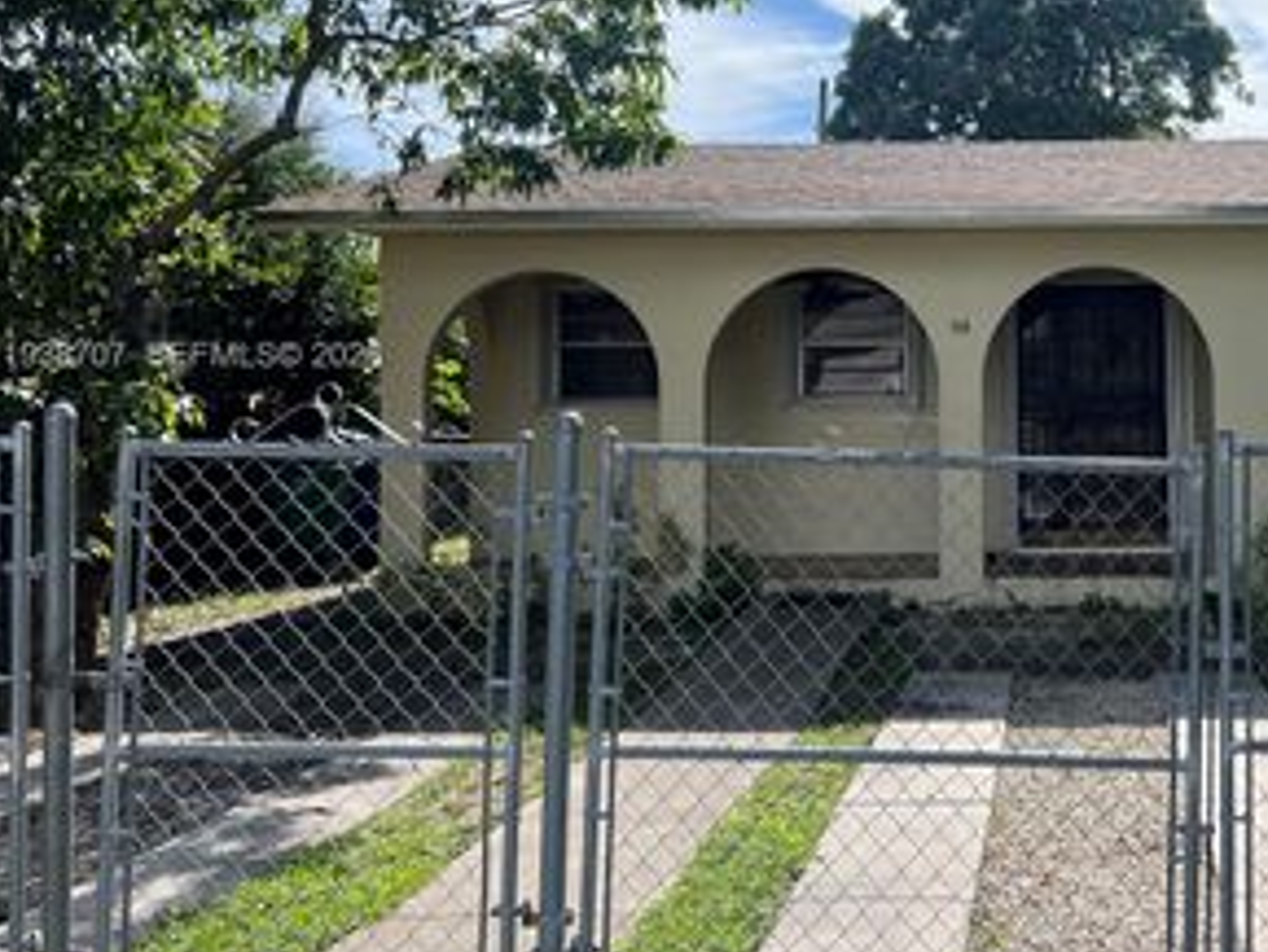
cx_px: 1053
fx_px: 1649
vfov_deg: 32.1
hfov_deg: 40.0
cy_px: 358
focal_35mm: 45
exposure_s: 1/2915
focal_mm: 5.7
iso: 50
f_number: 1.5
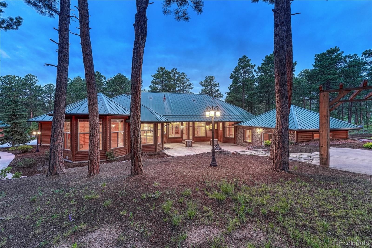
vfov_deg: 81.2
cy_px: 124
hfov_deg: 104.3
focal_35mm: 14
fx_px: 145
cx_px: 186
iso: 1250
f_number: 7.1
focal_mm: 14
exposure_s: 1/80
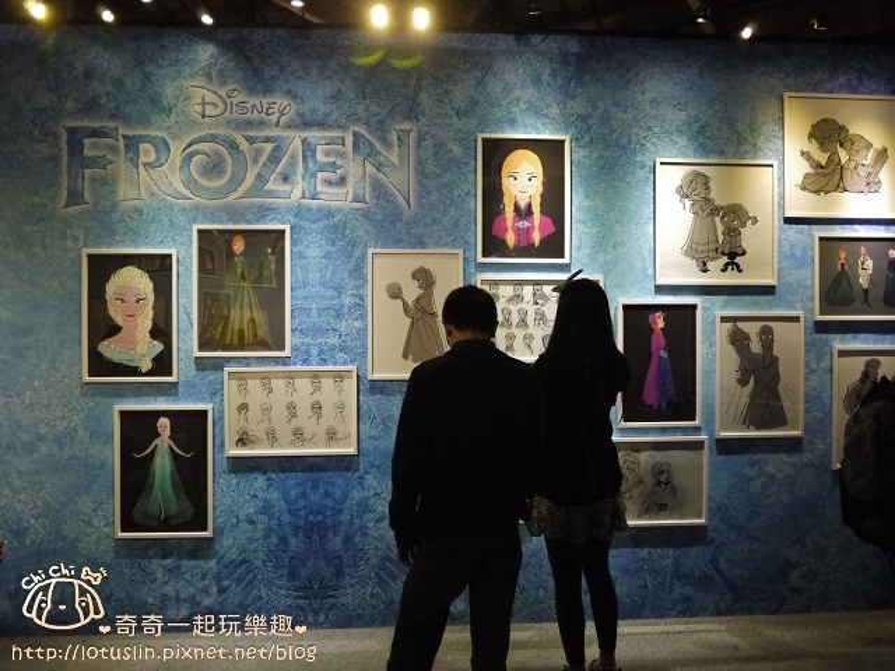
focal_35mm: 28
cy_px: 336
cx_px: 448
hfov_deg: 63.4
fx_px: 724
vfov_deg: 49.7
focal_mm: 14
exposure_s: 1/60
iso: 800
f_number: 2.5
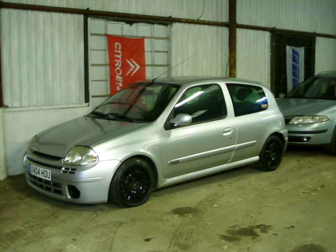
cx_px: 171
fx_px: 476
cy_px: 128
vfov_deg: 29.7
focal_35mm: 49
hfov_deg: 38.9
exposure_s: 1/3
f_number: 3
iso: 50
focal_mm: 9.87
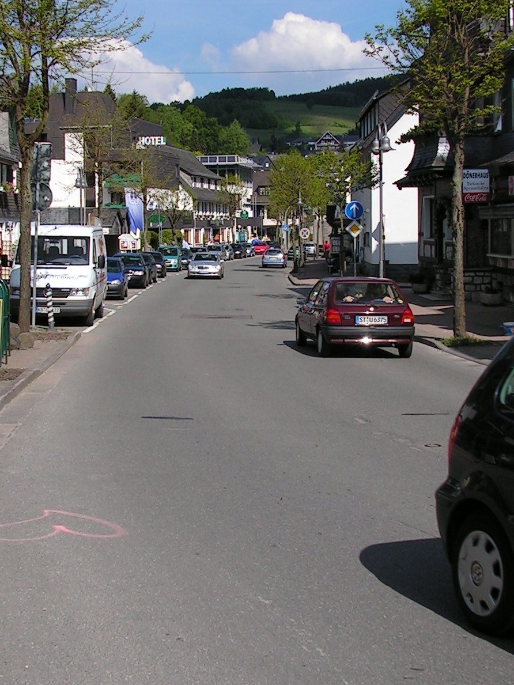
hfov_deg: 23.6
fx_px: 1227
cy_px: 332
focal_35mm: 62
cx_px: 237
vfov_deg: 31.2
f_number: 4.8
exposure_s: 1/640
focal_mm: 6
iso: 64
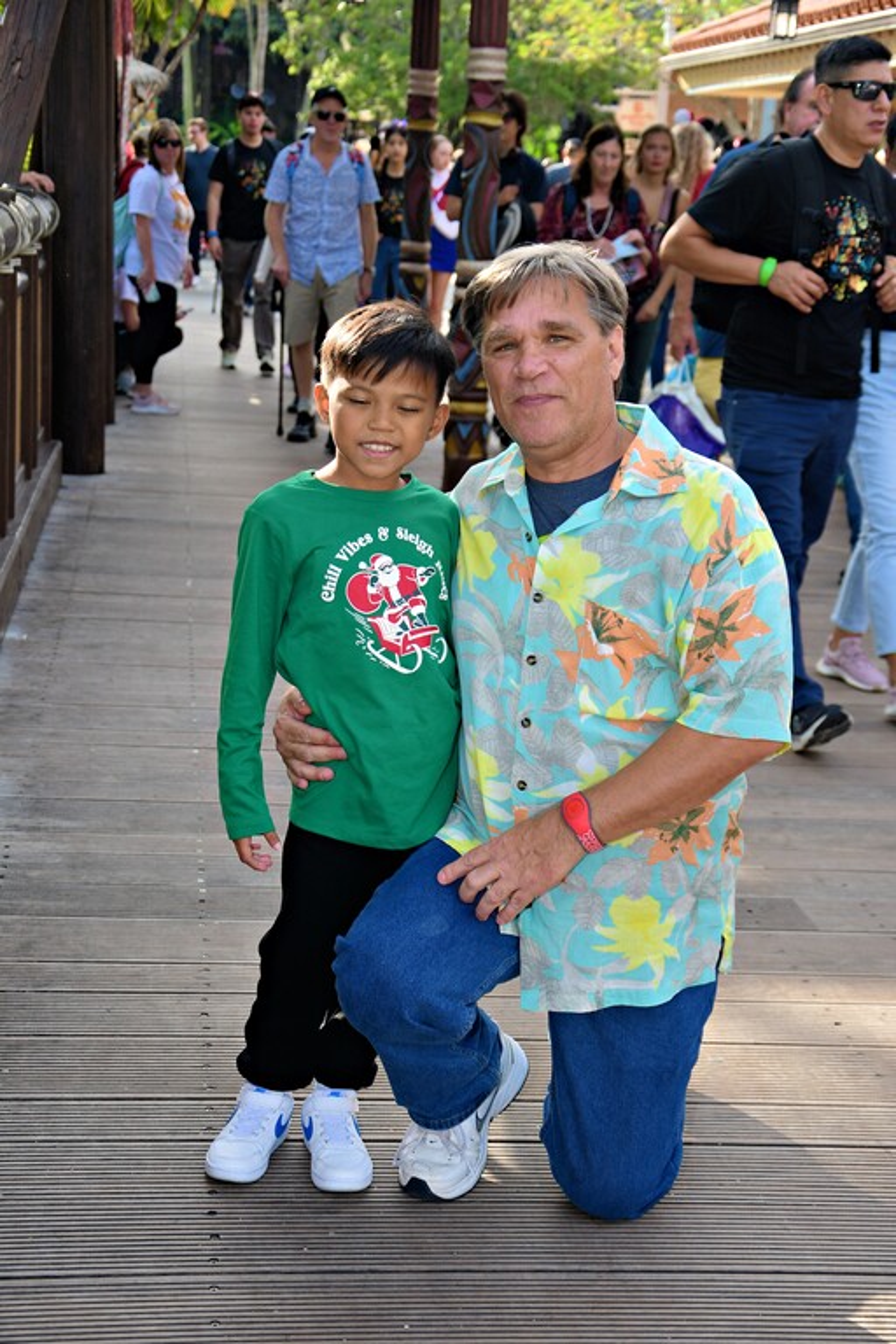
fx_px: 2240
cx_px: 448
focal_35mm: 60
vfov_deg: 33.4
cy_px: 672
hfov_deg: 22.6
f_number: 4.5
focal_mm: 40
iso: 100
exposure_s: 1/160
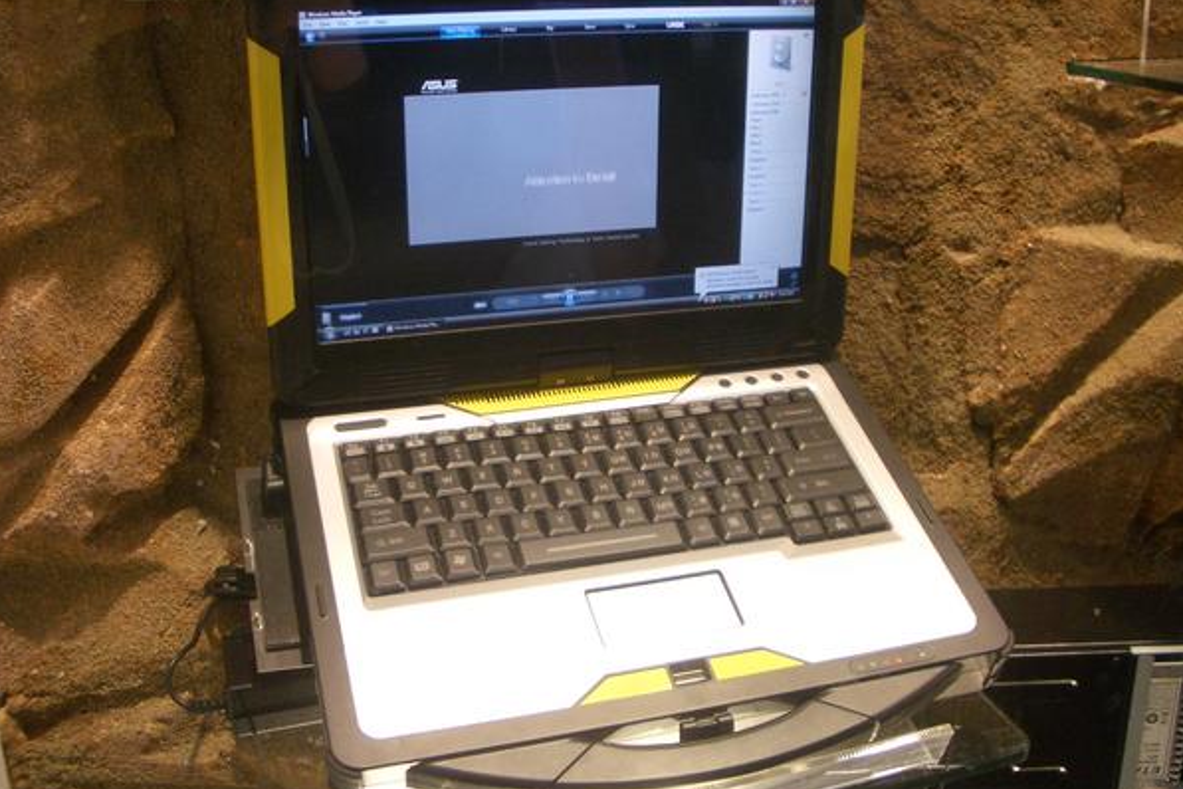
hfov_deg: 49.6
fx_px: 1281
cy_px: 375
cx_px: 585
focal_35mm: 39
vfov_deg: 34.2
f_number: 2.6
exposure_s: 1/50
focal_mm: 5.8
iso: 100
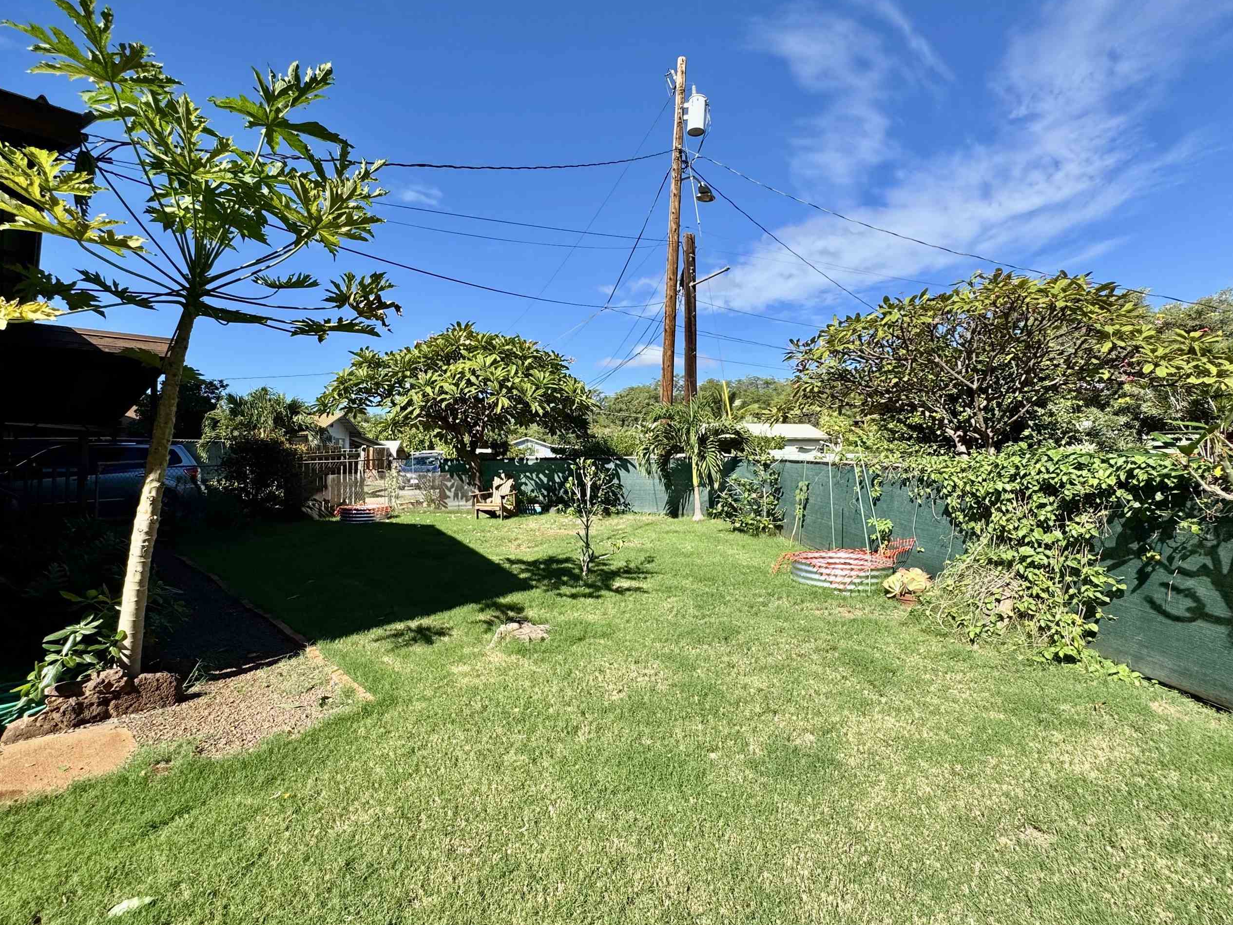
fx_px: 605
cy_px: 448
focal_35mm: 17
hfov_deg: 90.8
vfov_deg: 74.7
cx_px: 565
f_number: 2.2
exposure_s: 1/1536
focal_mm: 2.22
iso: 50
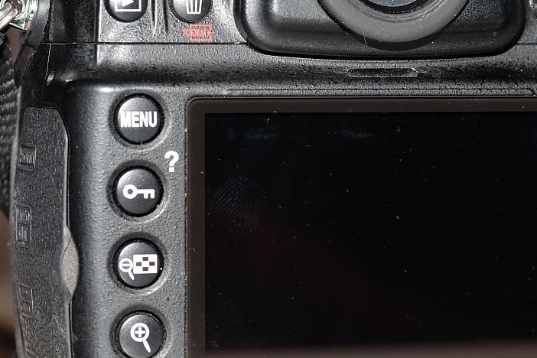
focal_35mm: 164
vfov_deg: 8.4
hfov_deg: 12.4
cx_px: 467
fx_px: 2446
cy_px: 186
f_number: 5.6
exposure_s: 1/125
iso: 200
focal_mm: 60
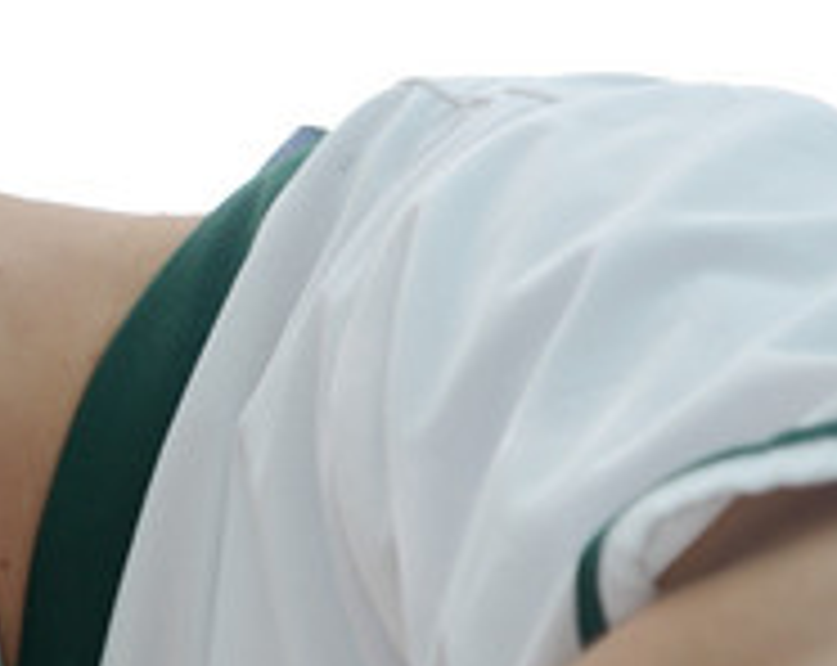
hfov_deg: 3.1
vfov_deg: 2.5
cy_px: 1424
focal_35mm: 617
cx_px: -1004
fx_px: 15252
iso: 250
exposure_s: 1/100
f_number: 3.2
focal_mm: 122
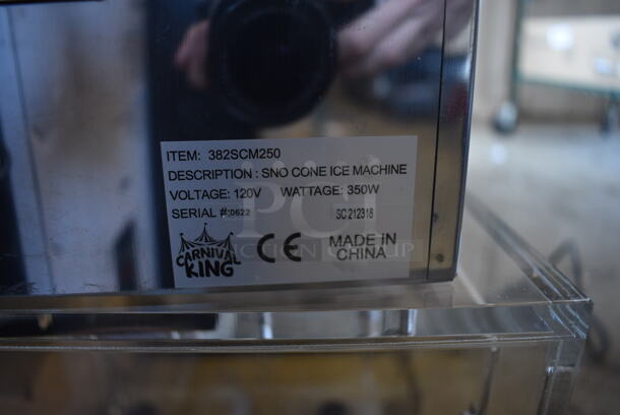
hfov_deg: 61.9
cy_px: 208
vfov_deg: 43.7
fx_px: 517
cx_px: 310
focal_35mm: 30
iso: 900
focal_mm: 20
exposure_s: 1/125
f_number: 3.5
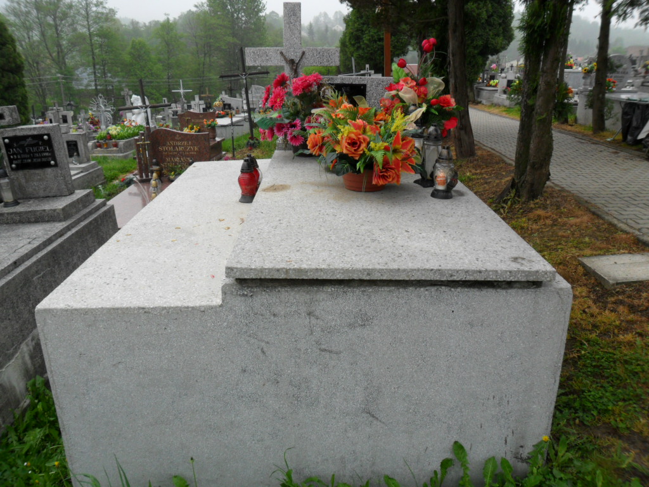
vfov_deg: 51.4
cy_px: 244
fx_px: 506
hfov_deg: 65.3
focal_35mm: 27
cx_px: 324
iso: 100
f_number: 3.5
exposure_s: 1/180
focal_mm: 4.9
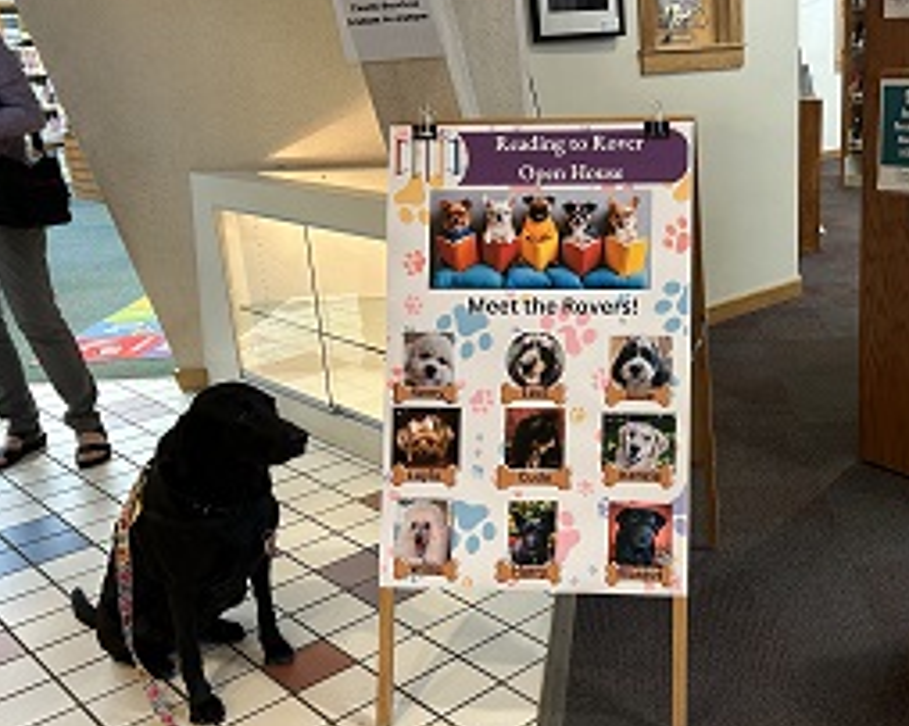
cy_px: 365
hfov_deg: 44.2
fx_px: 1076
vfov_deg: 37.3
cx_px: 687
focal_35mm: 40
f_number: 1.5
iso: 200
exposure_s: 1/60
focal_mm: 5.7
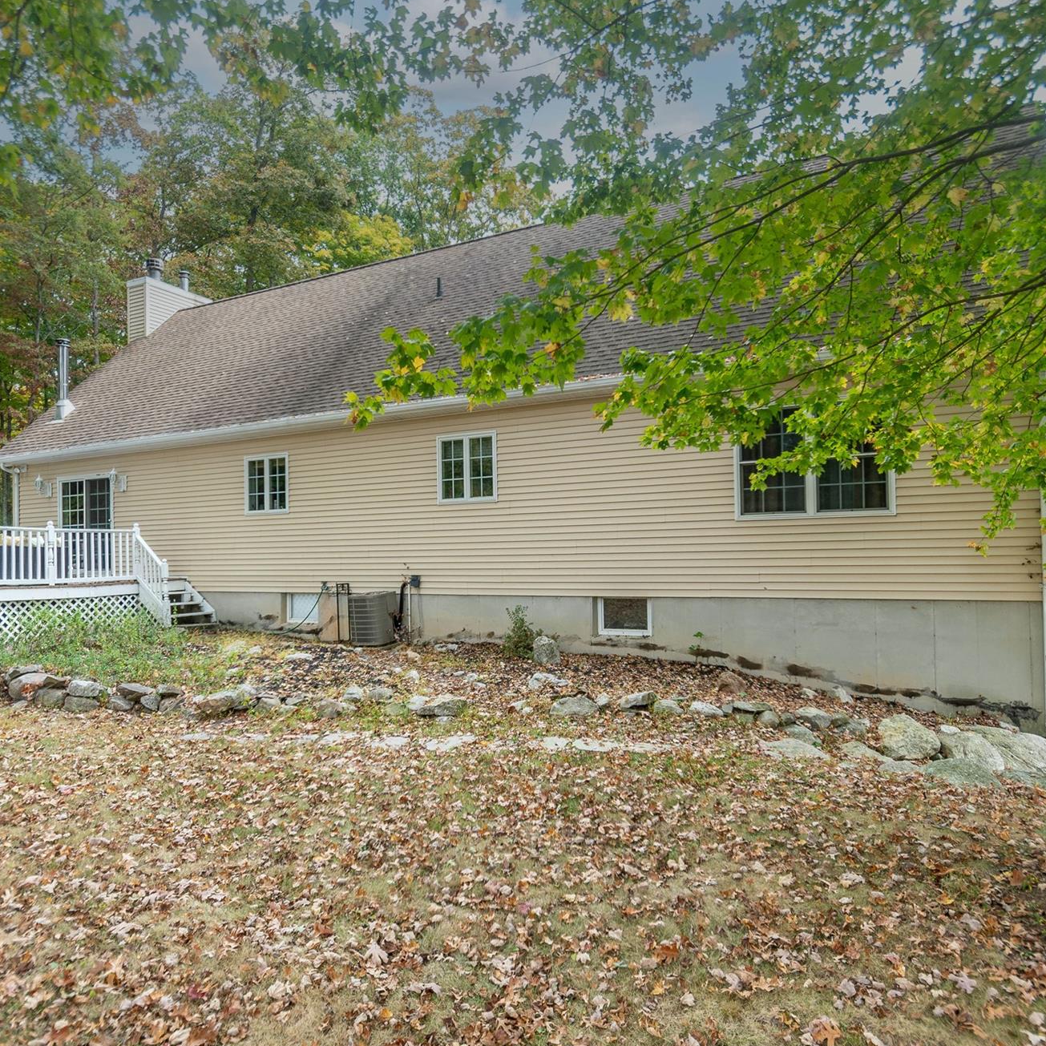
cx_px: 539
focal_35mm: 20
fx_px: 684
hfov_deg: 74.8
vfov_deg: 74.8
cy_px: 534
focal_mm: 10
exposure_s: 1/80
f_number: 4.5
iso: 100
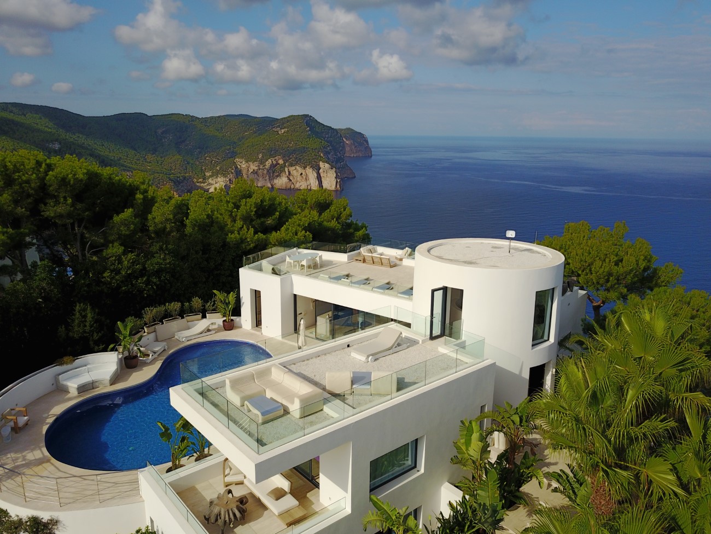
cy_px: 267
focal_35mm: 26
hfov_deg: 67.3
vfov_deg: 53.1
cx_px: 356
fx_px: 534
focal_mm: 4.7
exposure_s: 1/2336
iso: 100
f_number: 2.2
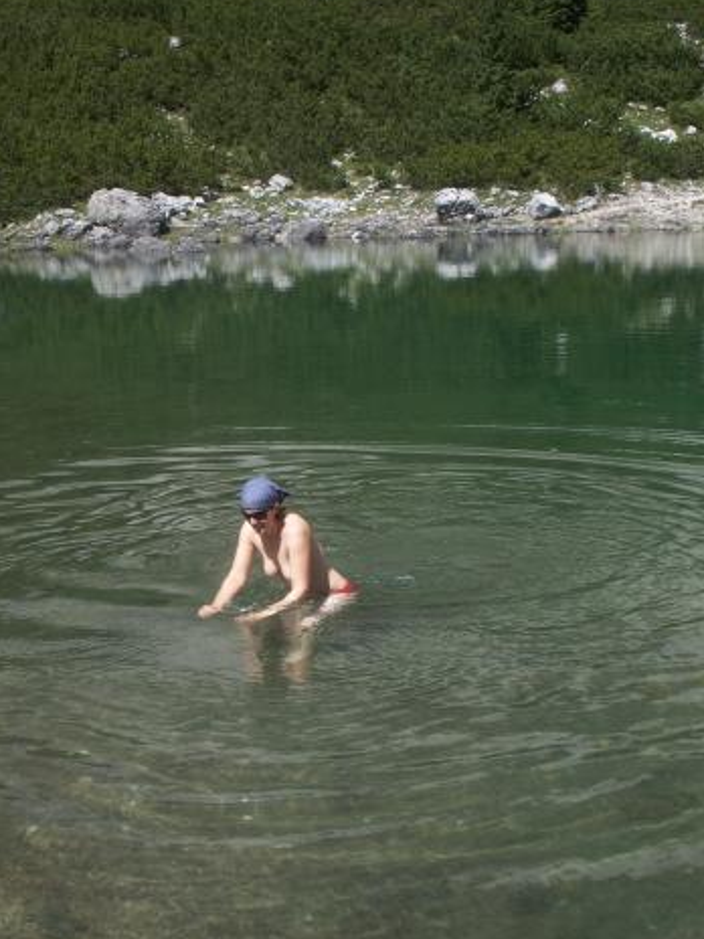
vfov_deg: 37.5
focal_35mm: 51
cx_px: 253
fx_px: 1383
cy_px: 459
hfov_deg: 28.4
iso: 50
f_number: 7.1
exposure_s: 1/200
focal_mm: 7.7
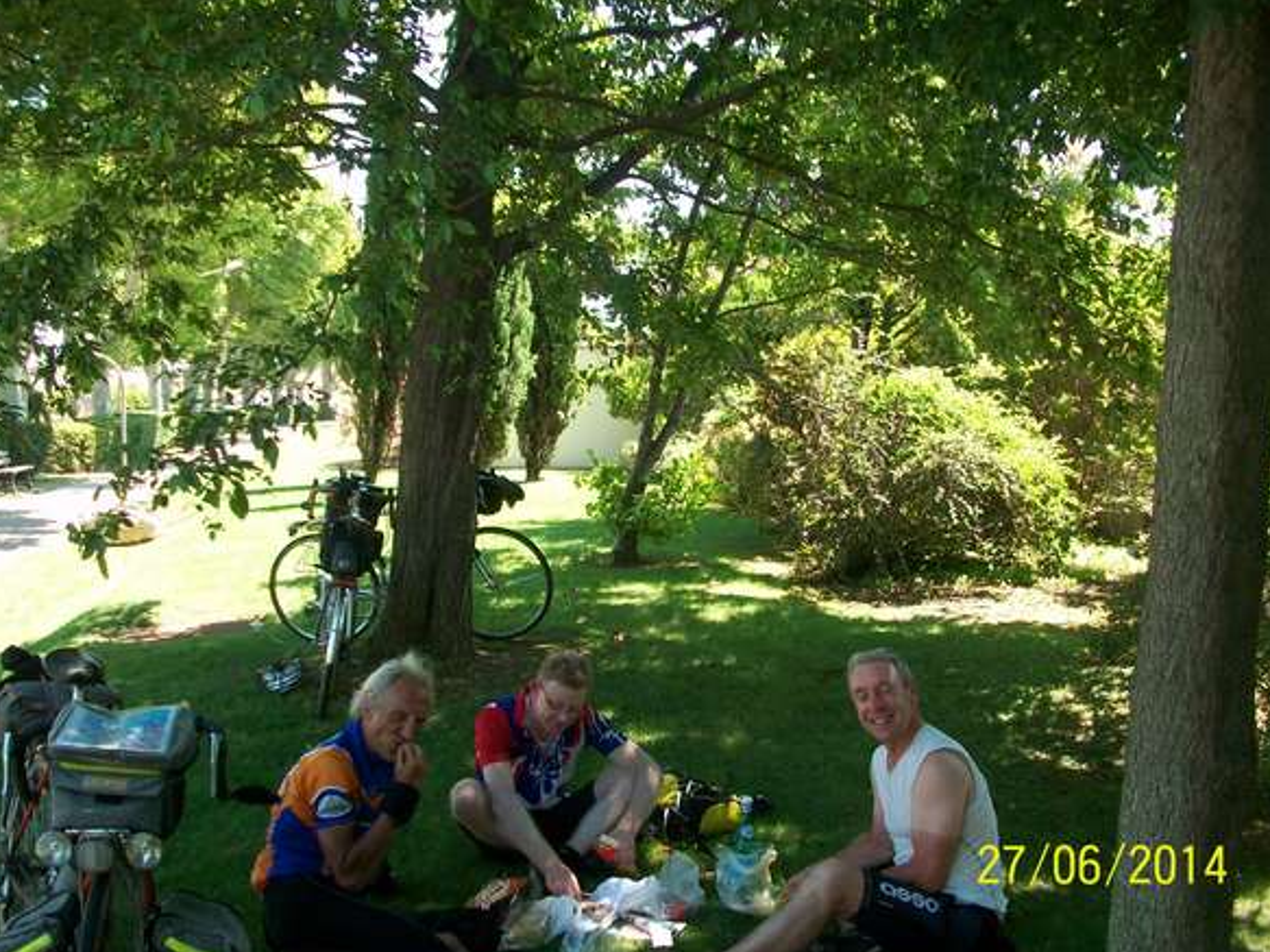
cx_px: 640
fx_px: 1284
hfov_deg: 52.6
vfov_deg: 40.7
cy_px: 486
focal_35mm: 35
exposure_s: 1/160
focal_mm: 5.7
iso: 80
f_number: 2.8
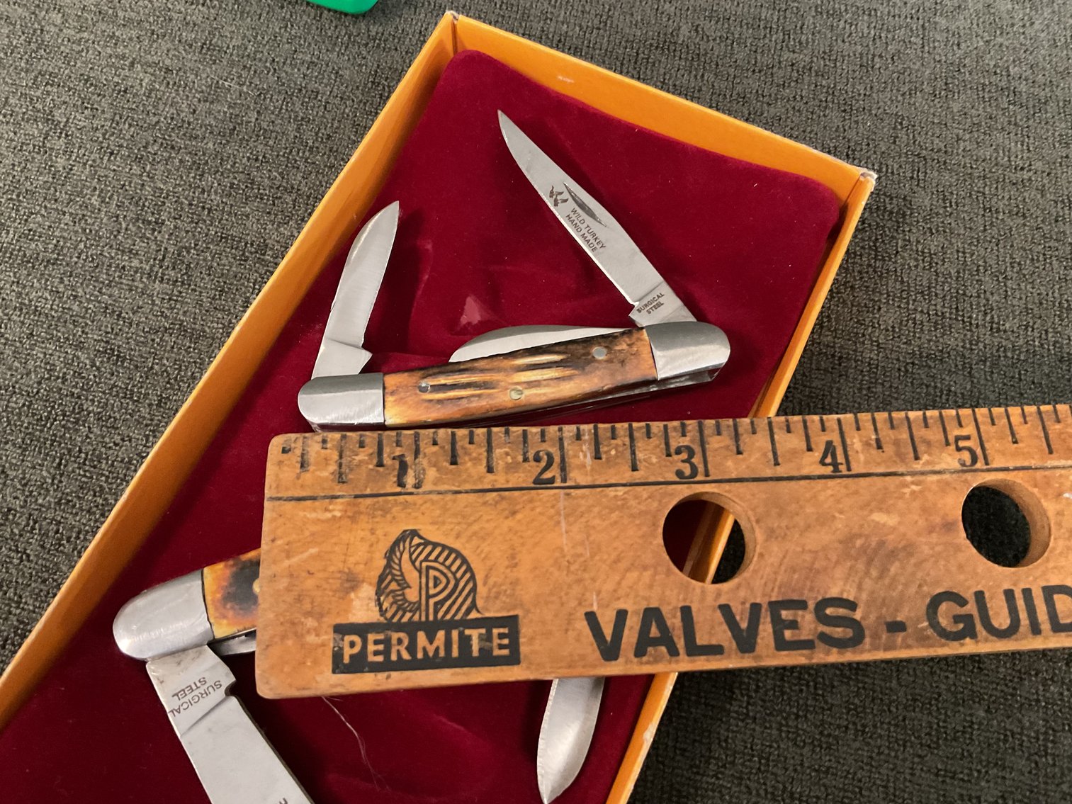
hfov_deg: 61.7
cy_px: 402
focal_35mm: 29
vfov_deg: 48.2
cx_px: 536
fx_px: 898
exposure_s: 1/30
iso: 400
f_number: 1.8
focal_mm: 3
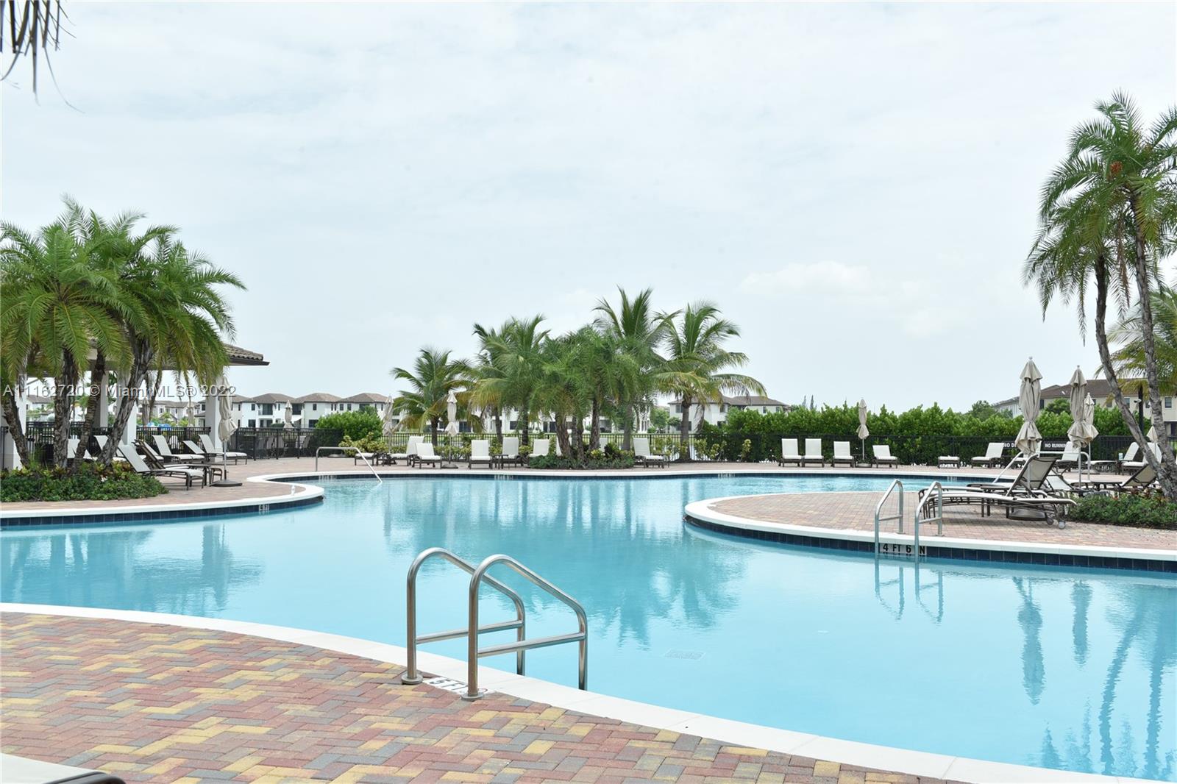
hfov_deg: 53.1
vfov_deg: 36.9
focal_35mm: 36
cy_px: 392
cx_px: 588
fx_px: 1177
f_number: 13
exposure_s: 1/160
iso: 250
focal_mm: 36
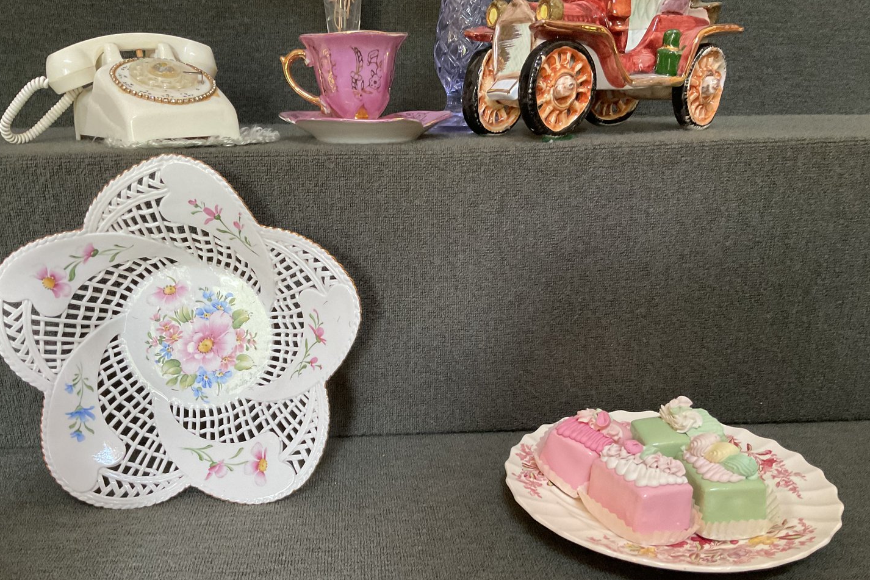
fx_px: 773
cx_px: 419
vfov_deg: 41.0
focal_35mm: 32
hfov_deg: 58.7
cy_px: 344
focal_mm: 3
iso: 200
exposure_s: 1/60
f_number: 1.8
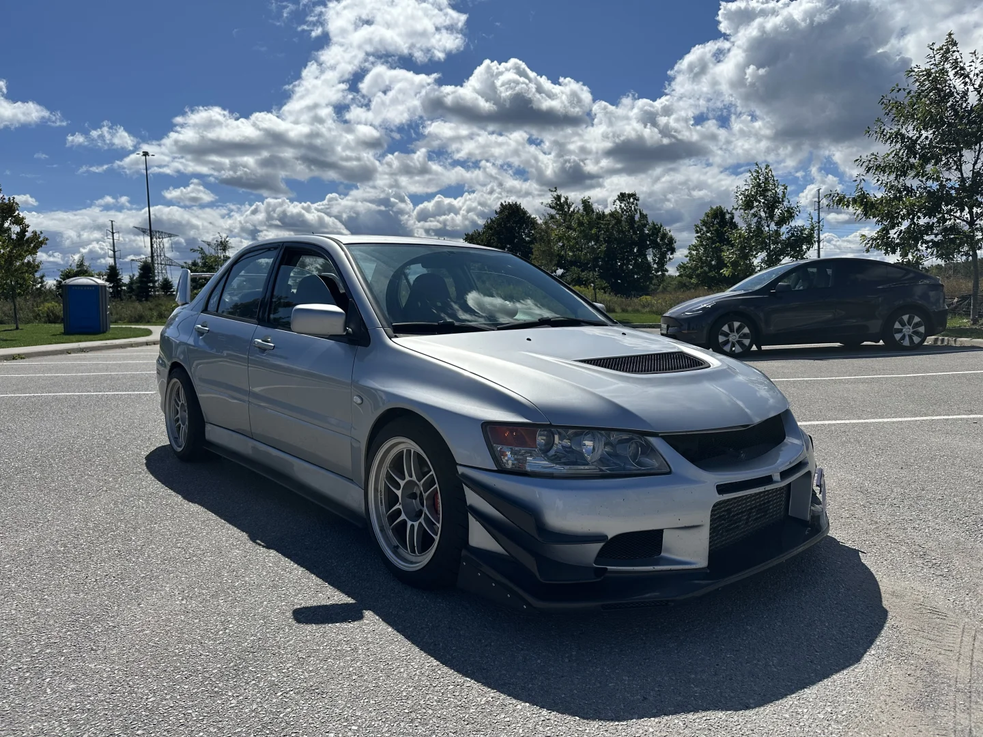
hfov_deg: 71.6
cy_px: 368
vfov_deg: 56.8
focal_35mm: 24
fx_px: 682
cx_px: 492
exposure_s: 1/10753
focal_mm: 6.86
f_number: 1.78
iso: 80
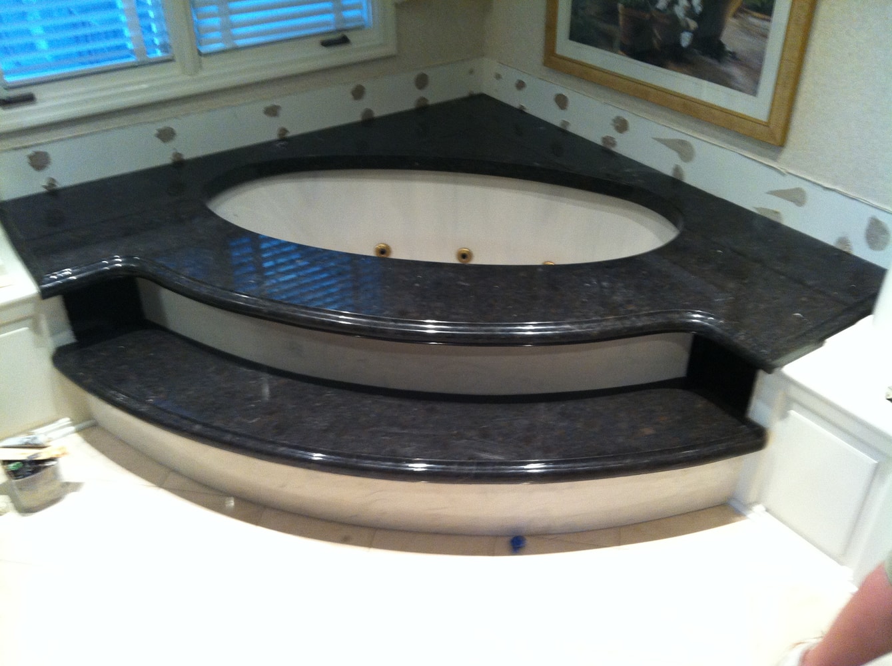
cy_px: 333
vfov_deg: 40.6
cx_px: 446
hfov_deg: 52.7
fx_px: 901
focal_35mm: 35
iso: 200
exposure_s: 1/15
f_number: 2.8
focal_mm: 3.85
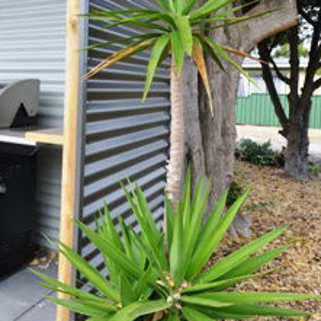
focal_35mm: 38
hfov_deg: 40.6
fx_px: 399
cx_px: 33
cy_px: 107
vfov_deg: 43.3
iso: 640
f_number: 8
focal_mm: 22
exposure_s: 1/250
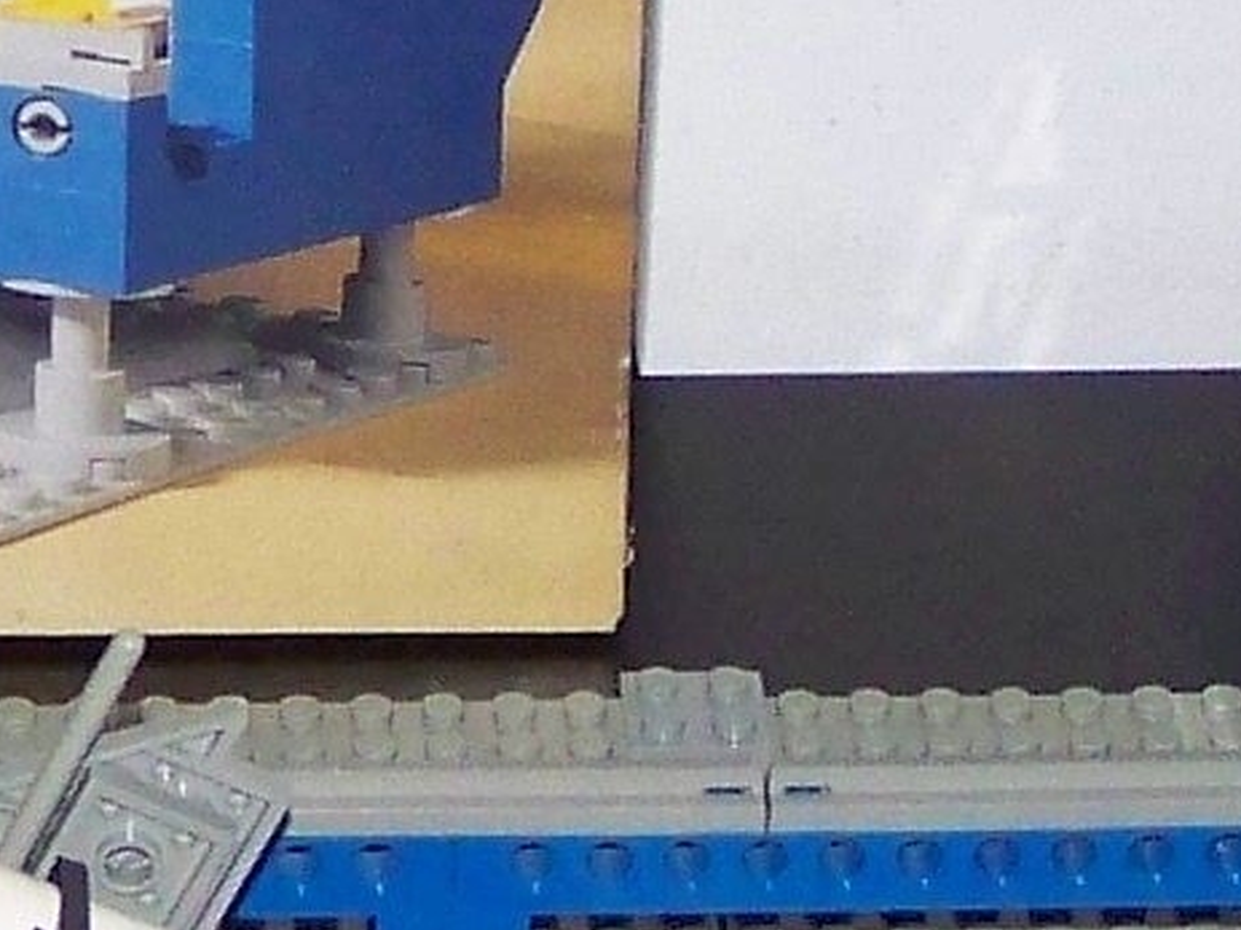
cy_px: 118
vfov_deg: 5.9
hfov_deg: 7.8
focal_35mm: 252
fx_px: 9032
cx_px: -198
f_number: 2.8
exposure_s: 1/30
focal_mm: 6.3
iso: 200
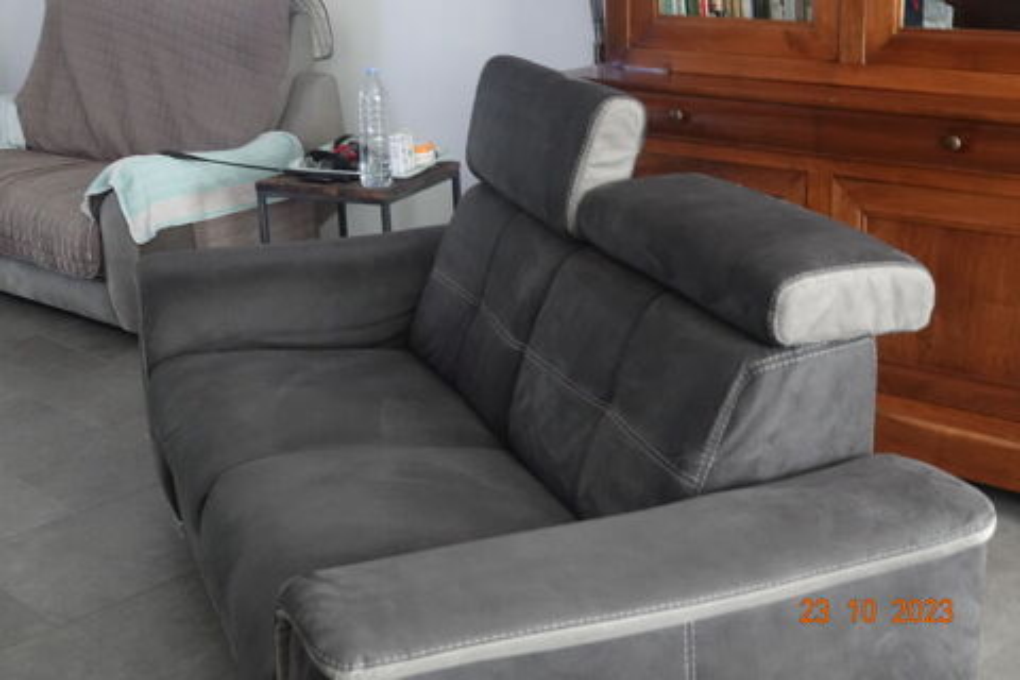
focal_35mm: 52
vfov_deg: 26.0
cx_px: 510
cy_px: 340
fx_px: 1473
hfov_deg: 38.2
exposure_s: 1/8
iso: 2500
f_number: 3.2
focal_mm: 18.92
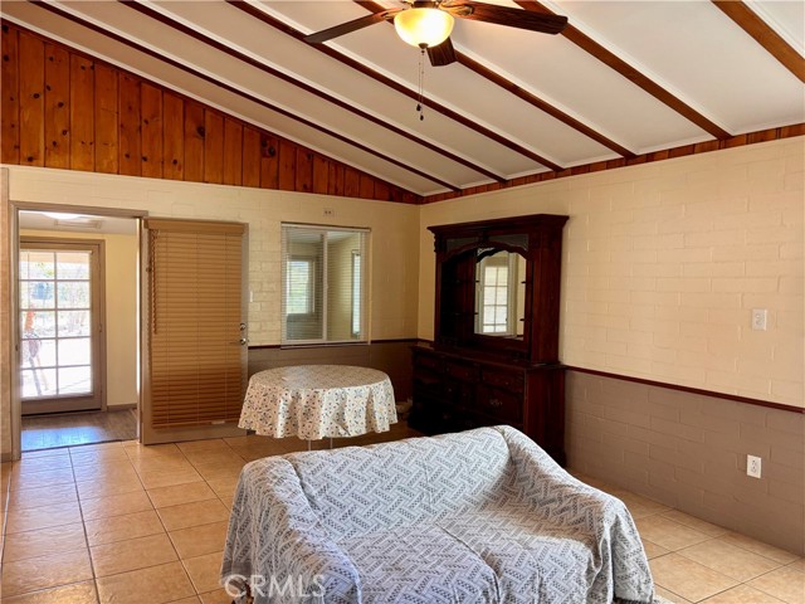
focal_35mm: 26
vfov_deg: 53.1
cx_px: 402
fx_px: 605
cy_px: 302
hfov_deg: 67.3
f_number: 1.6
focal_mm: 5.96
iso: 125
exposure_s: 1/60
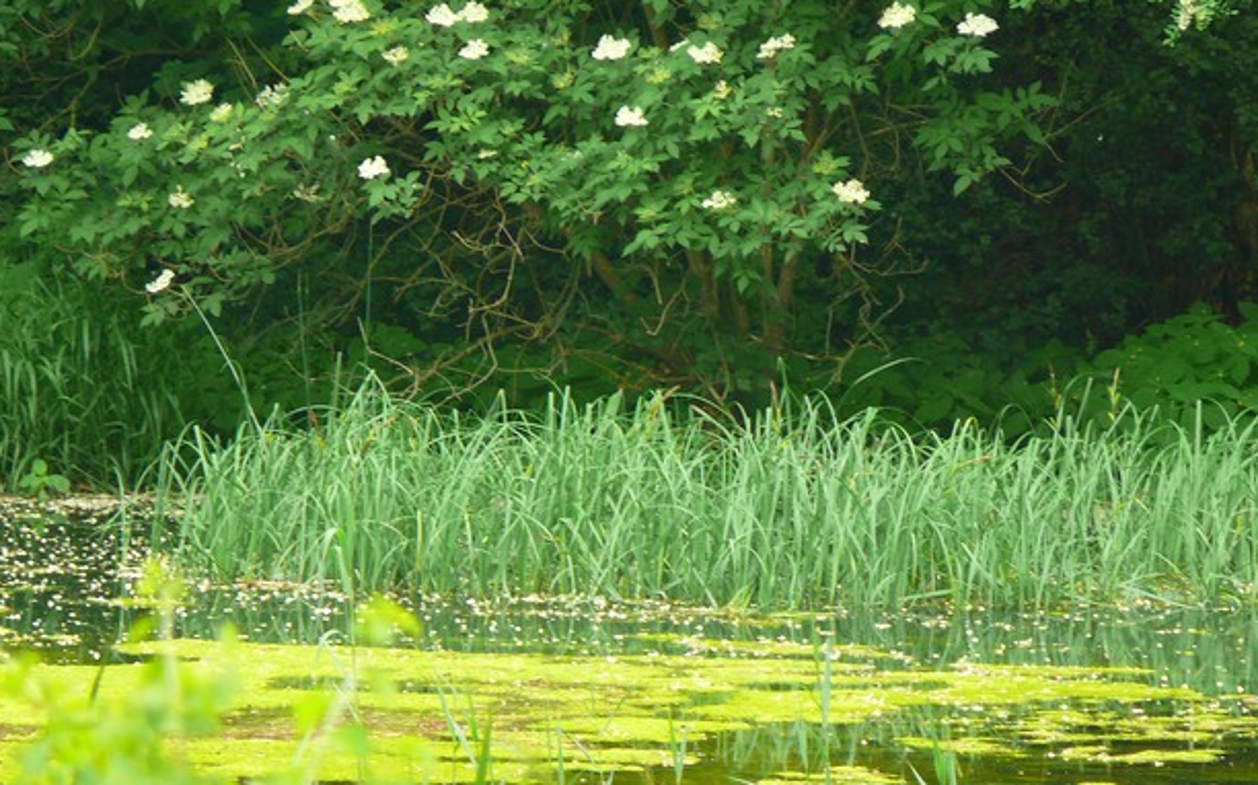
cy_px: 501
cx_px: 758
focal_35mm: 439
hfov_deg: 4.8
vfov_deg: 3.0
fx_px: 15045
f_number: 3.6
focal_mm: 71.4
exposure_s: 1/30
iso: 160
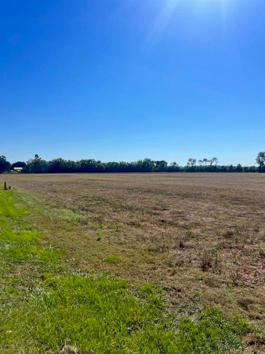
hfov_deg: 53.1
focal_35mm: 26
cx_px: 132
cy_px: 177
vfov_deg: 67.3
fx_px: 265
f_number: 1.5
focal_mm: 5.7
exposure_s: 1/8696
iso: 50
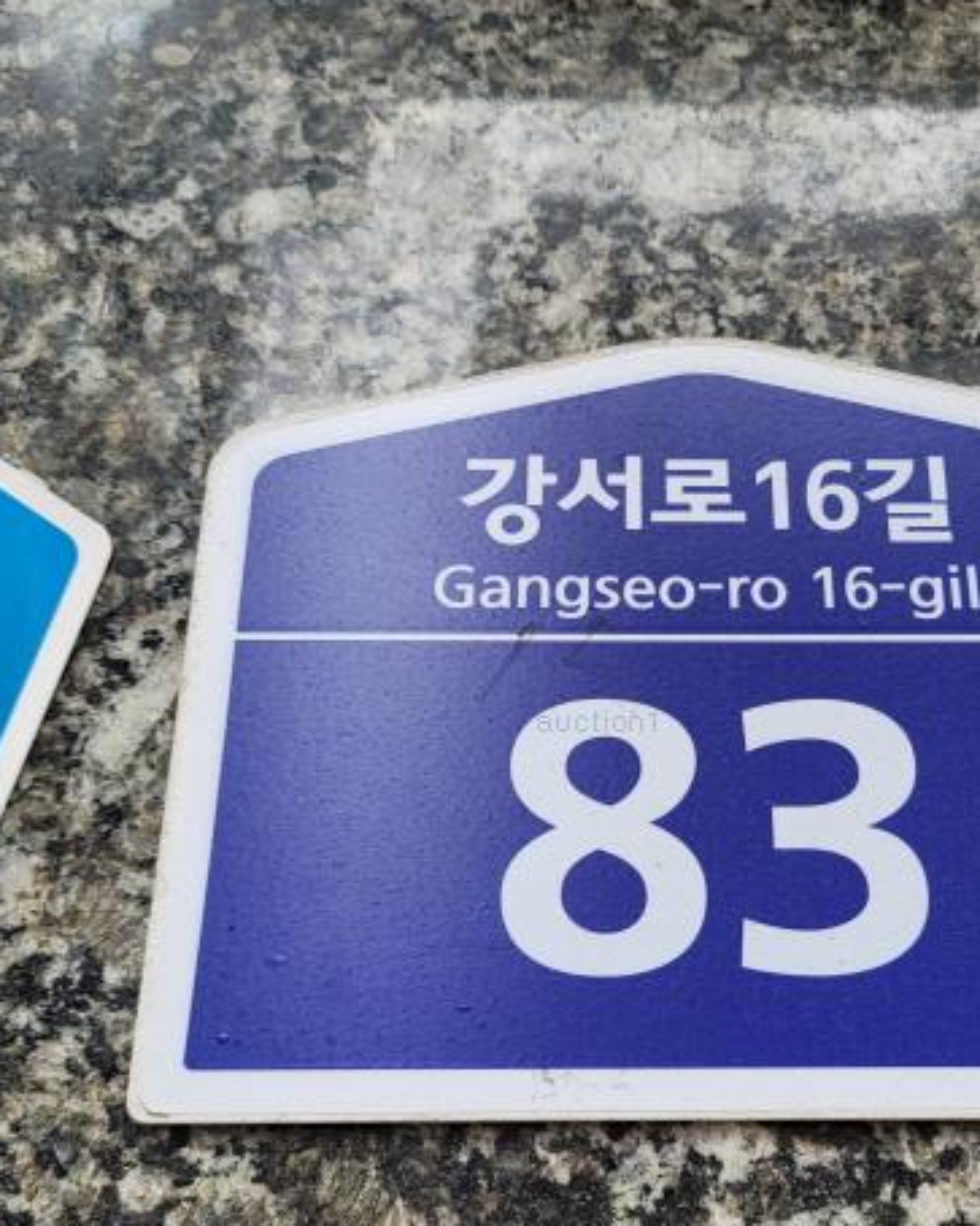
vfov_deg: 42.7
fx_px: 1560
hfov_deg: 34.7
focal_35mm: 43
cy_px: 740
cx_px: 597
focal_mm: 7
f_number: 1.8
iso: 20
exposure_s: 1/120
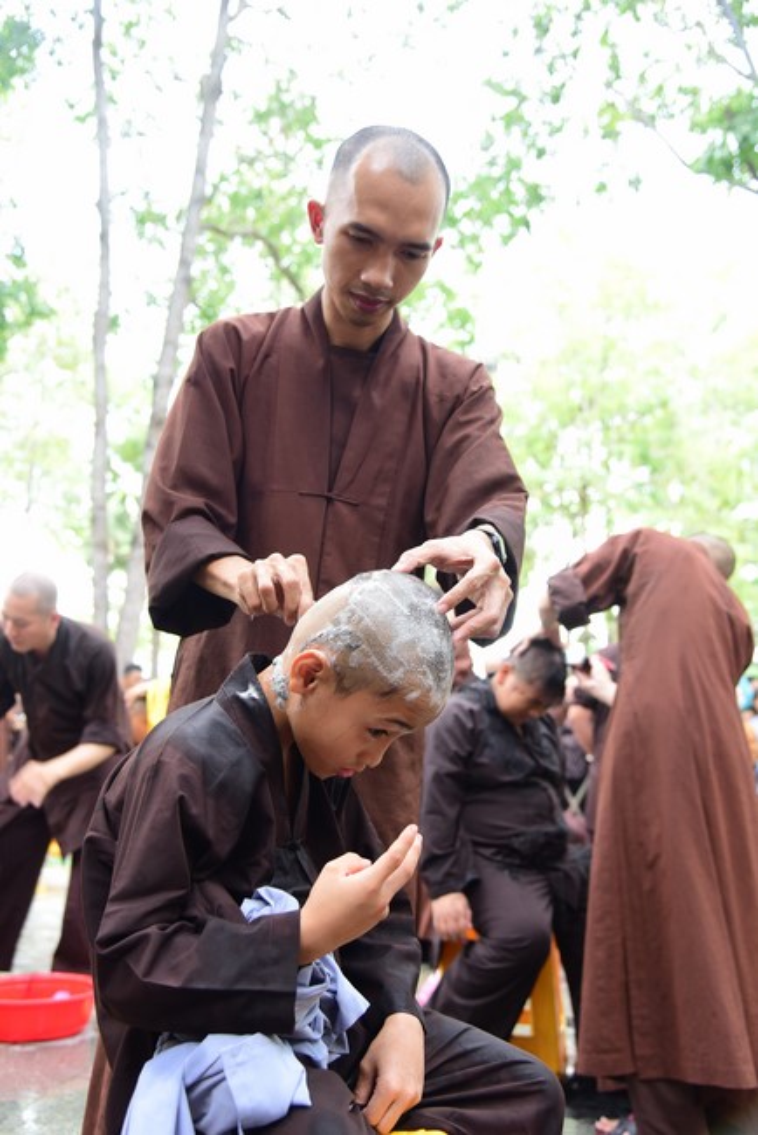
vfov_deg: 50.7
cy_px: 568
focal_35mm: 38
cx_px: 379
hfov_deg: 35.1
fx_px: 1199
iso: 800
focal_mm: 38
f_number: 4.5
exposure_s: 1/50
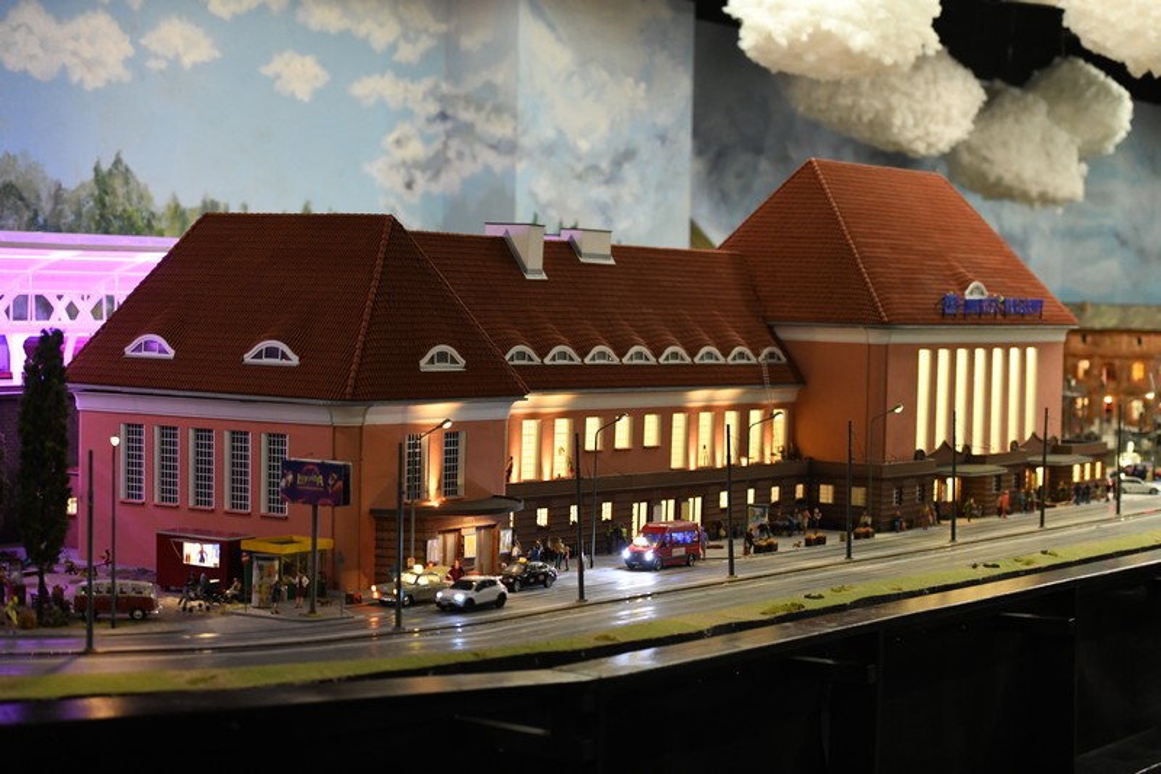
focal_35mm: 70
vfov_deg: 19.4
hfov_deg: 28.8
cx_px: 580
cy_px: 387
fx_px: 2257
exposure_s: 1/30
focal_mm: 70
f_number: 2.8
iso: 3200
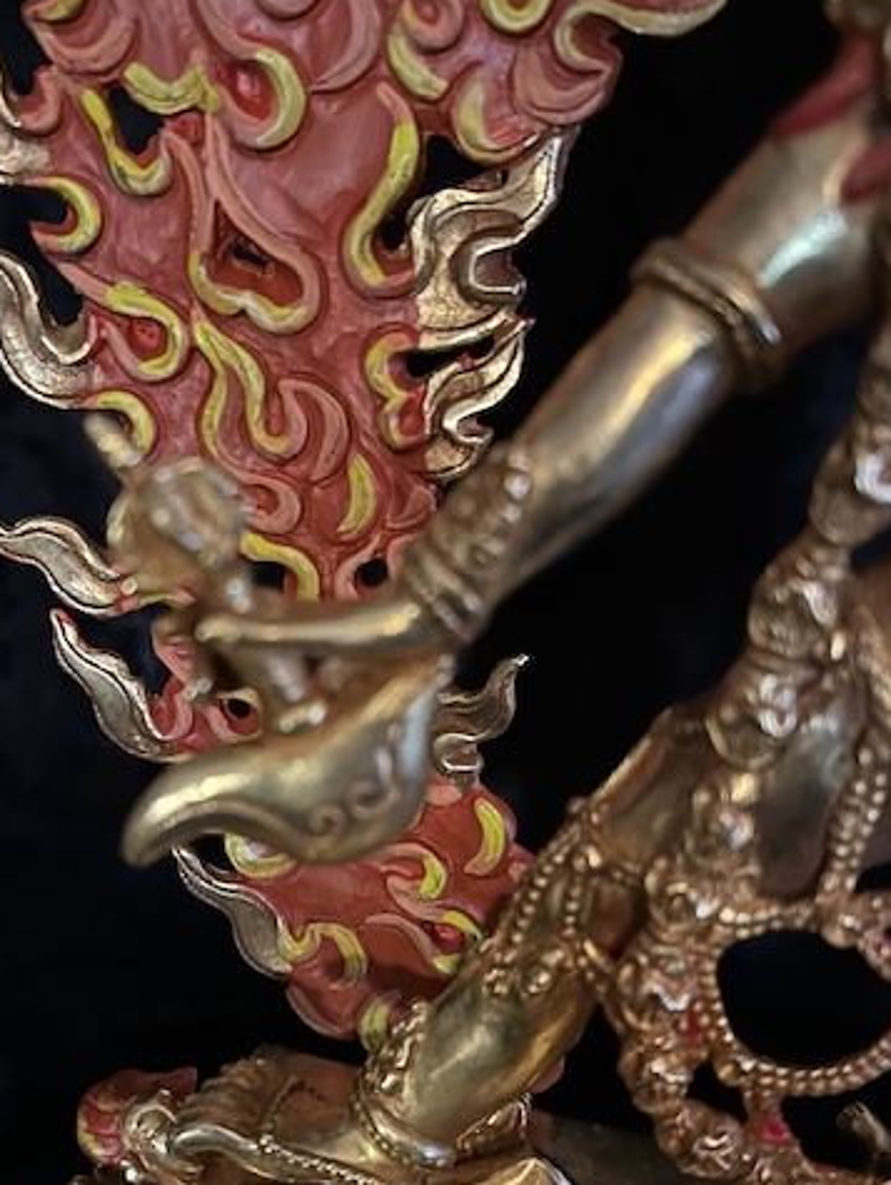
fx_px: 1200
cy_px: 733
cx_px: 417
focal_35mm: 35
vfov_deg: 52.1
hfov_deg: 40.7
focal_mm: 5.7
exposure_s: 1/17
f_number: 1.5
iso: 800
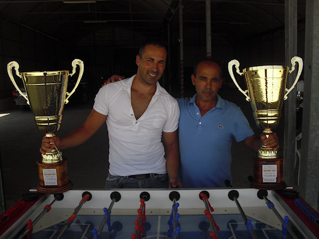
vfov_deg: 39.6
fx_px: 332
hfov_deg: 51.4
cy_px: 120
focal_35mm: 36
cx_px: 160
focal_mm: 6.3
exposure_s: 1/100
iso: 64
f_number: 7.8
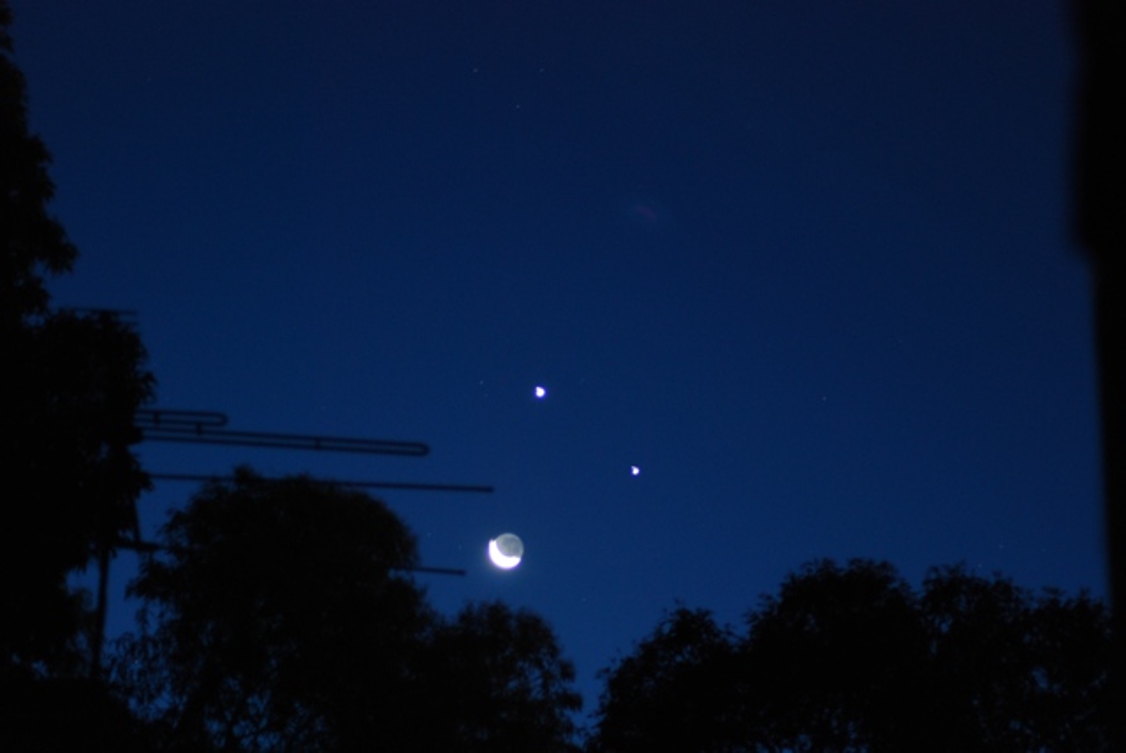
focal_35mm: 105
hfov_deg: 19.4
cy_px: 376
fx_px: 3287
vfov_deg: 13.1
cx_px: 563
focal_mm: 70
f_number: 4
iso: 400
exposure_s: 2.5
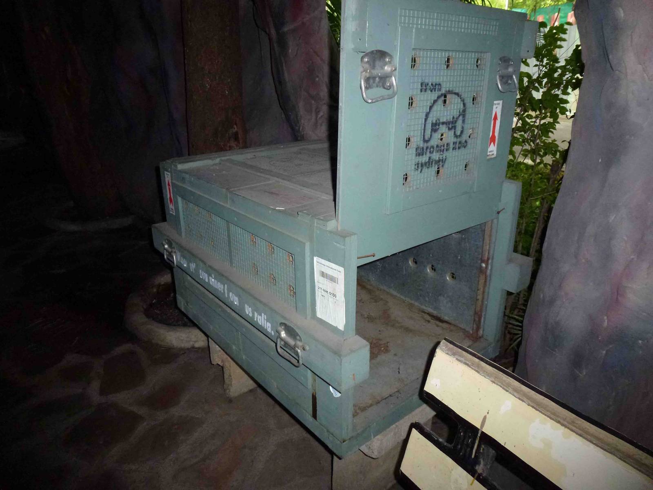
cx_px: 326
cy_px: 245
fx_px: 453
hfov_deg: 71.6
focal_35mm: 24
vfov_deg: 56.8
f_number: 3.3
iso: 400
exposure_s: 1/250
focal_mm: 4.3
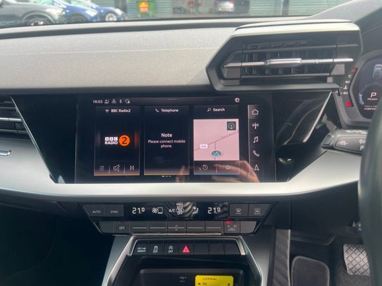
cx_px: 188
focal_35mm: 27
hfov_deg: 65.3
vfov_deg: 51.3
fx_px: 298
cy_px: 147
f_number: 1.5
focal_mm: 5.7
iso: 40
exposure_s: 1/207
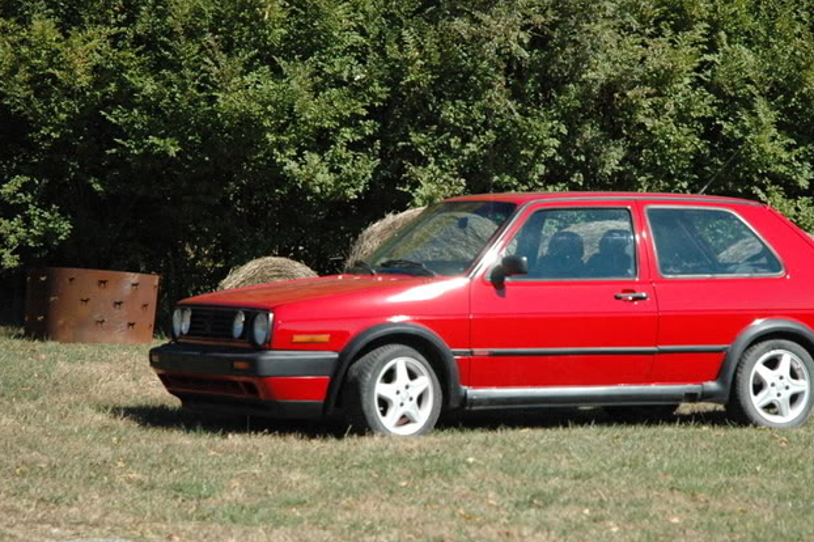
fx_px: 3051
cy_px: 302
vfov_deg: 10.1
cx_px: 506
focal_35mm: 135
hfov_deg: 15.2
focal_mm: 70
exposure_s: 1/5000
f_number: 4.5
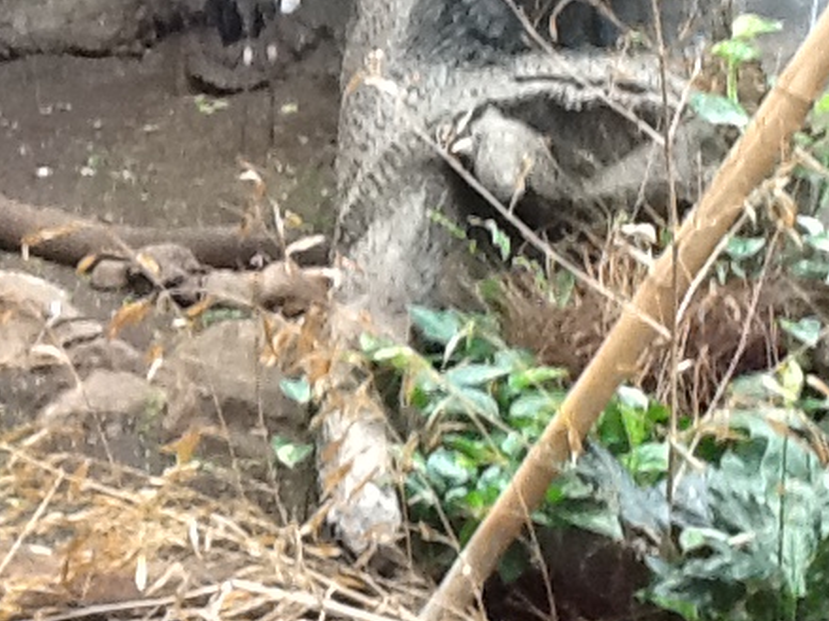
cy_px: 204
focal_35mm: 70
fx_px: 1676
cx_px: -53
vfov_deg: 20.9
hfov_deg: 25.9
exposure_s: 1/30
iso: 160
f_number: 2.4
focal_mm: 2.03
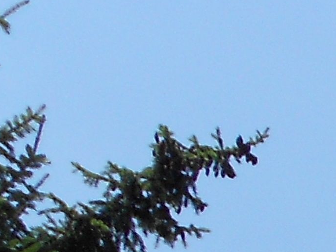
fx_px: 1592
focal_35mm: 164
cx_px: 953
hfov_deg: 9.7
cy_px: 758
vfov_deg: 7.8
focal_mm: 4.6
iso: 80
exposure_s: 1/1250
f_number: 3.2
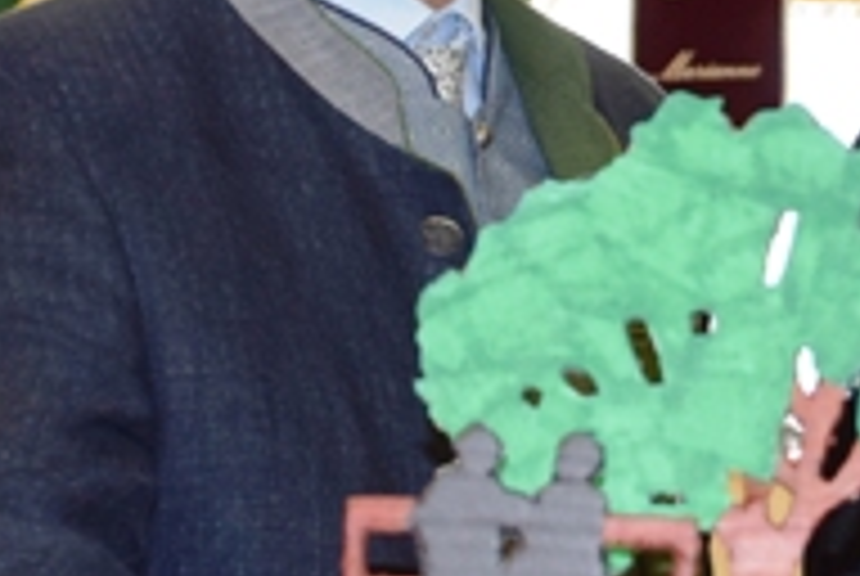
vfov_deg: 8.4
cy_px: 182
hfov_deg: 12.4
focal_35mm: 163
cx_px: 937
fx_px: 3900
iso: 800
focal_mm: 26
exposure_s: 1/80
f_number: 4.5
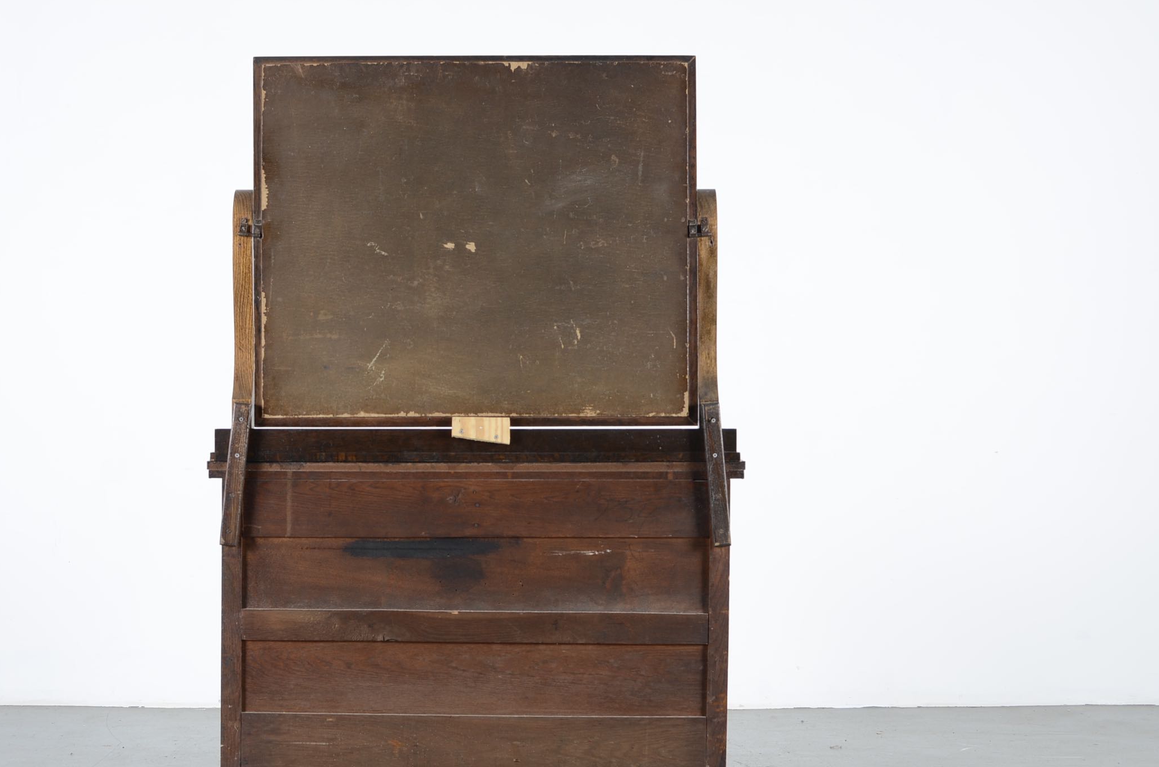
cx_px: 481
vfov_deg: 21.6
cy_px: 444
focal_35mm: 63
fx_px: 2011
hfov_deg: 32.1
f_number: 5.6
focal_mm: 35
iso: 100
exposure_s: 1/125
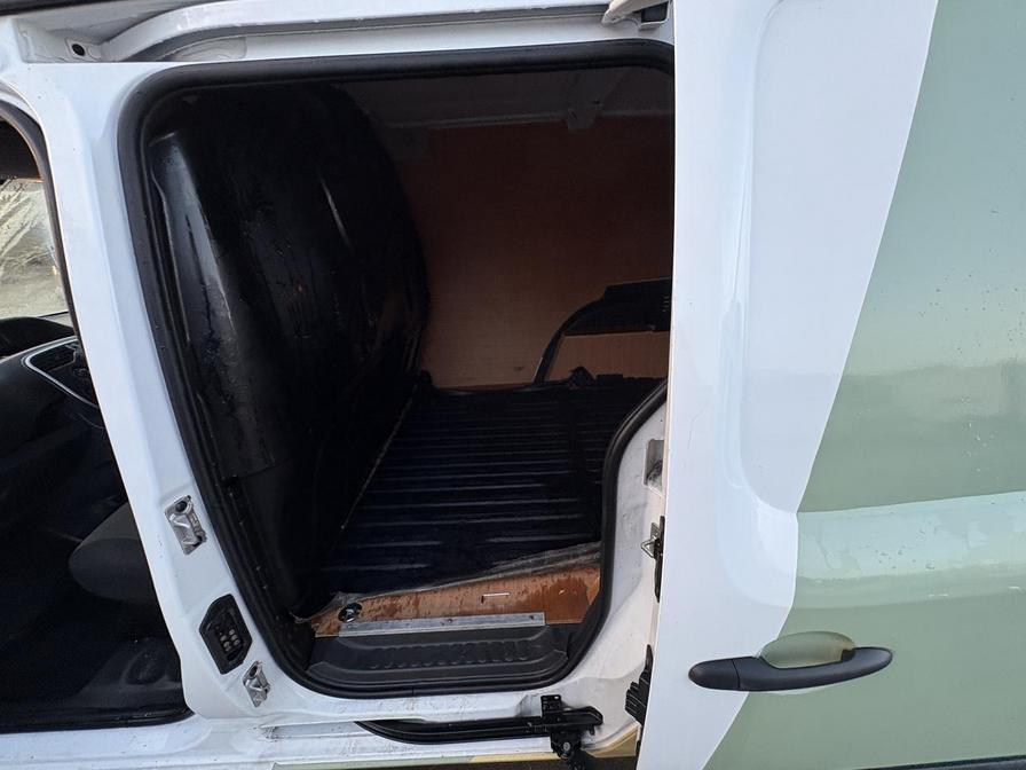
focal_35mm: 14
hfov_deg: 102.1
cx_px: 513
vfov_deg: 85.7
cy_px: 385
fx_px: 415
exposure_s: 1/99
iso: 64
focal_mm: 2.22
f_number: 2.2
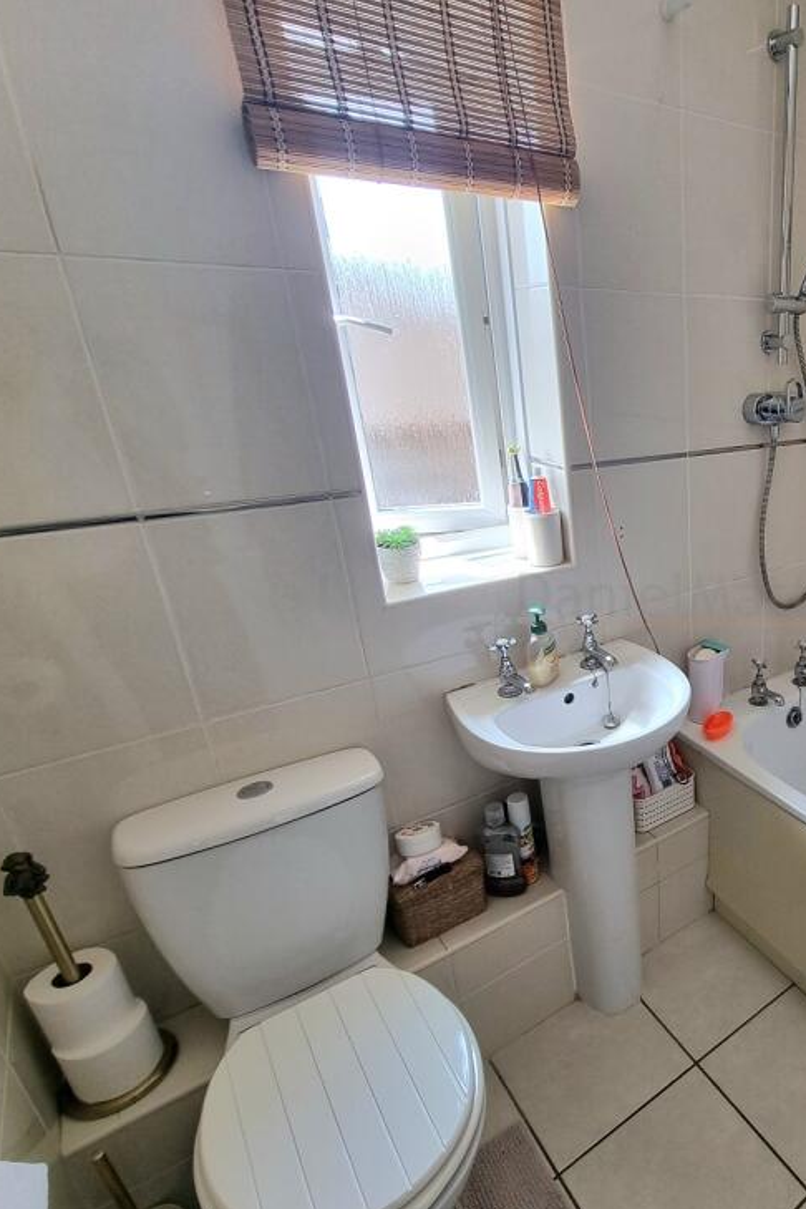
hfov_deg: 56.1
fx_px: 638
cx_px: 720
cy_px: 609
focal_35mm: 19
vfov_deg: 86.9
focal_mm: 2.2
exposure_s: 1/60.2
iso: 64
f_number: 2.2
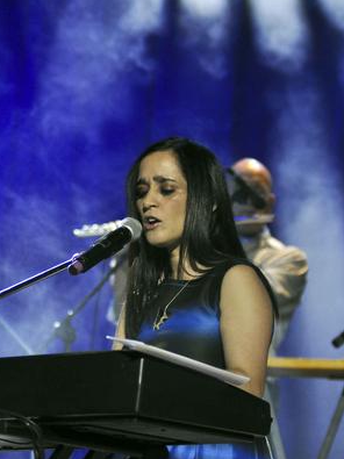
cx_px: 43
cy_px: 230
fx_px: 2320
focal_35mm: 175
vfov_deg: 11.3
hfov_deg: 8.5
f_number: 2.8
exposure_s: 1/60
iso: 800
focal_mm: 80
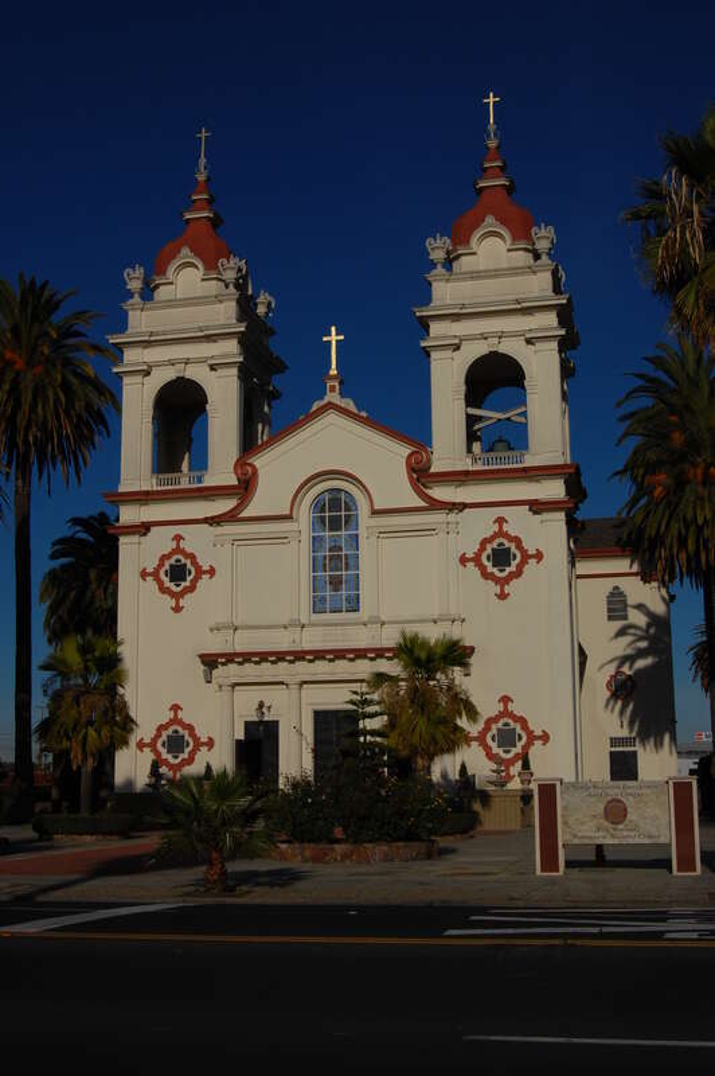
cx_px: 358
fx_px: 1343
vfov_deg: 43.6
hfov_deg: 29.8
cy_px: 538
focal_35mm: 45
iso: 200
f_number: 16
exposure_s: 1/640
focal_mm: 30
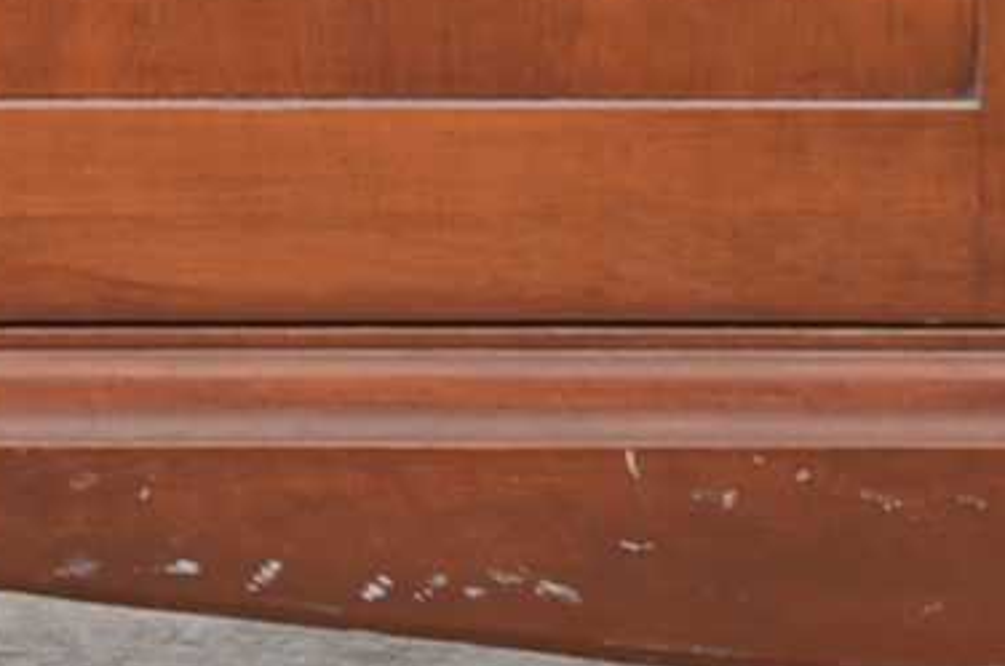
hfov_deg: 3.0
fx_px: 19166
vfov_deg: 2.0
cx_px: 1246
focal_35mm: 688
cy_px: -1067
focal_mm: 70
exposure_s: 1/125
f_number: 8
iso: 125
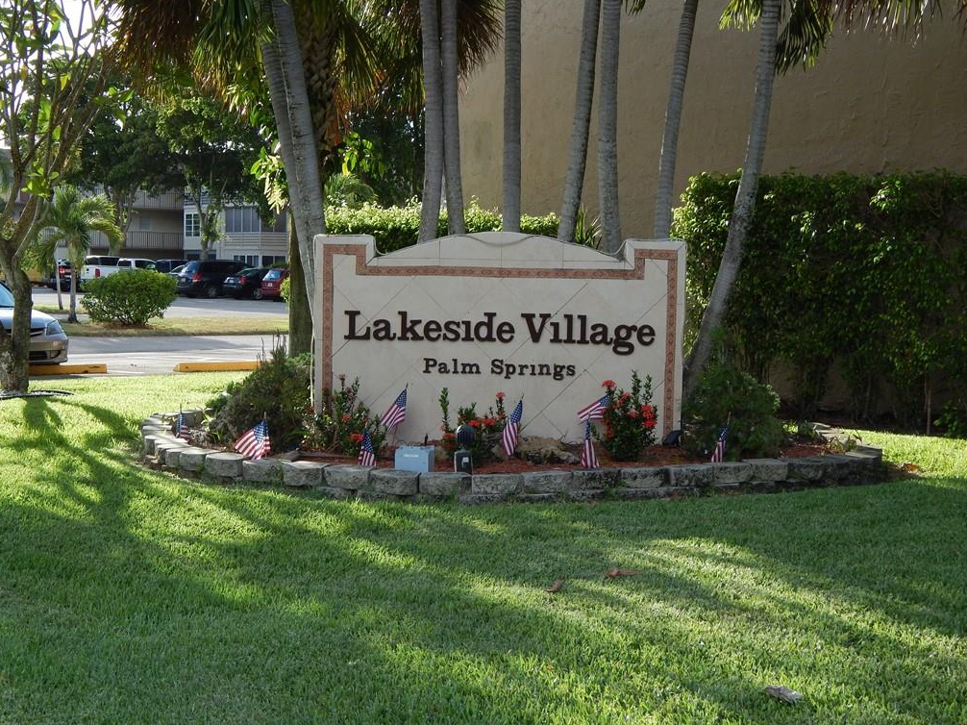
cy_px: 357
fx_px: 1564
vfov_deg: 26.1
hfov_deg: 34.4
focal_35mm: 56
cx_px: 481
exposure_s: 1/400
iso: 125
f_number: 3.8
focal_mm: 9.7
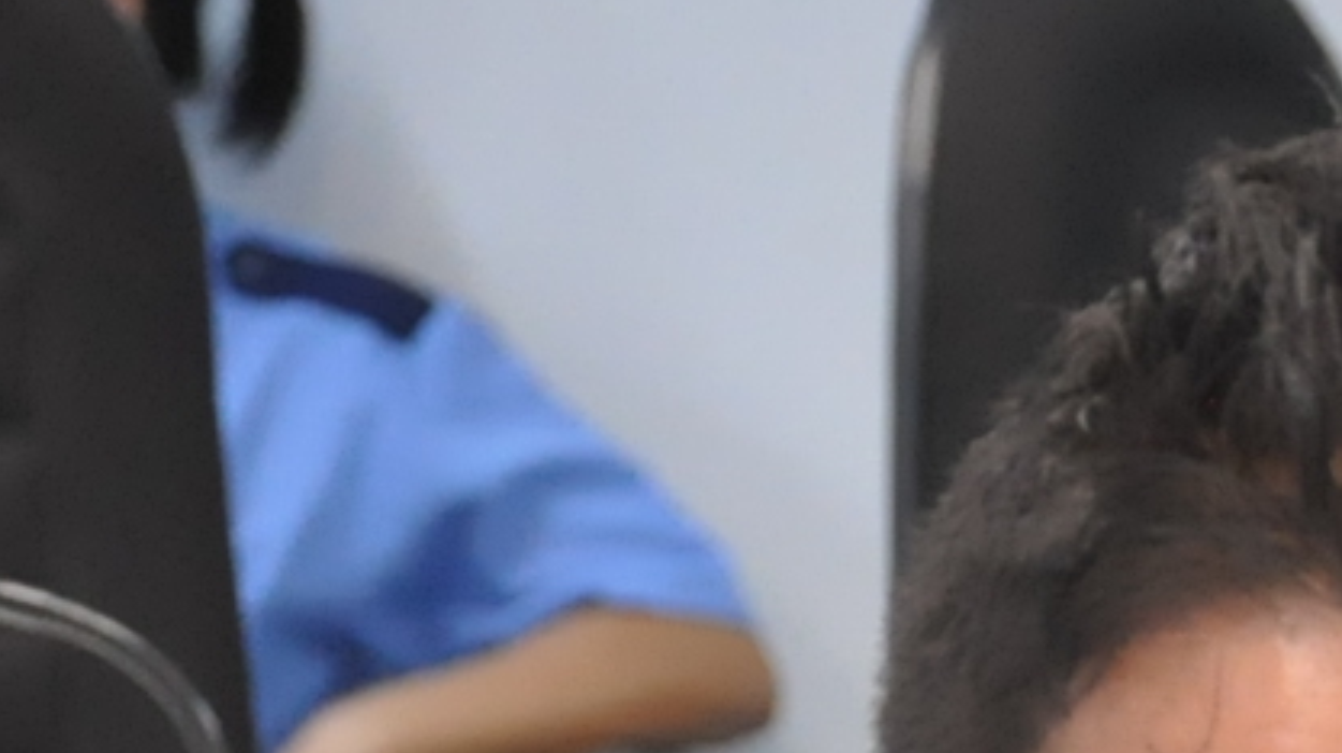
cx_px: 1039
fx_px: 10918
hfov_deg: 7.0
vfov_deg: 3.9
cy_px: 1628
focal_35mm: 307
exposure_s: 1/125
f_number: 5.6
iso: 2000
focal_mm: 38
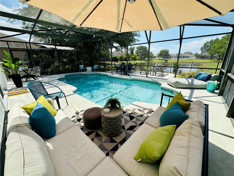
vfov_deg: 85.7
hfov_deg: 102.1
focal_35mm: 14
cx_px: 117
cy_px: 88
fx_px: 95
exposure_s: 1/1473
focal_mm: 2.22
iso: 40
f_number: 2.2
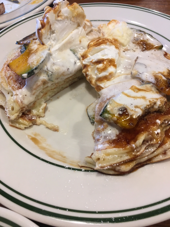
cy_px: 114
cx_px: 85
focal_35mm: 29
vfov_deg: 61.7
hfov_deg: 48.2
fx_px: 190
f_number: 2.2
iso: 50
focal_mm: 4.15
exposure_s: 1/33
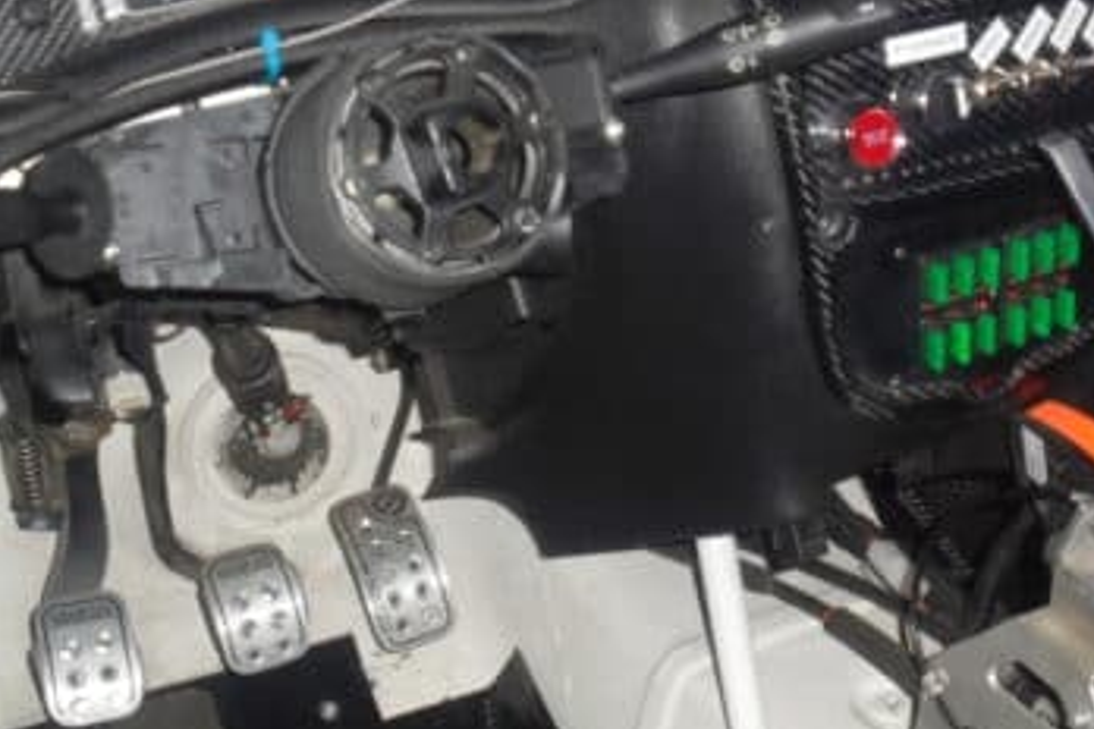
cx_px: 572
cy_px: 267
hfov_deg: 30.1
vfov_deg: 20.3
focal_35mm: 67
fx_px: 2036
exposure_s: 1/60
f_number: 5.2
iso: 400
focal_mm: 10.1
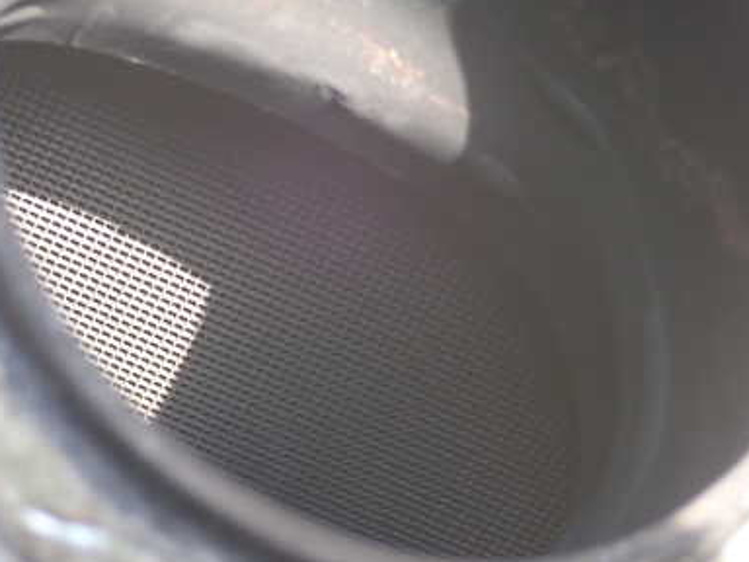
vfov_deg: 11.6
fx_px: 2770
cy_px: 199
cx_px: 324
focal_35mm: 128
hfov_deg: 15.4
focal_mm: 14.62
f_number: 4.3
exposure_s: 1/80
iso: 320
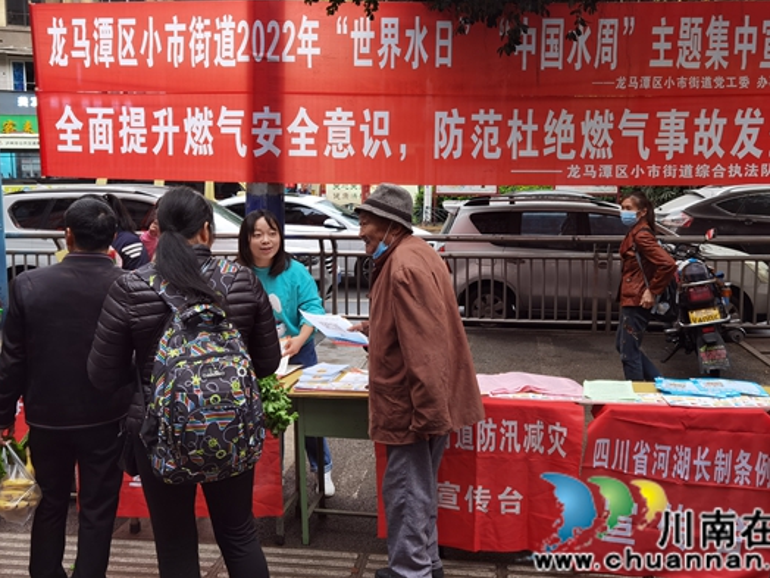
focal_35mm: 33
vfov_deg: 42.9
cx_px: 391
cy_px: 265
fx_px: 734
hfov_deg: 55.4
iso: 50
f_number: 1.9
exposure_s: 1/127
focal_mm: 6.71
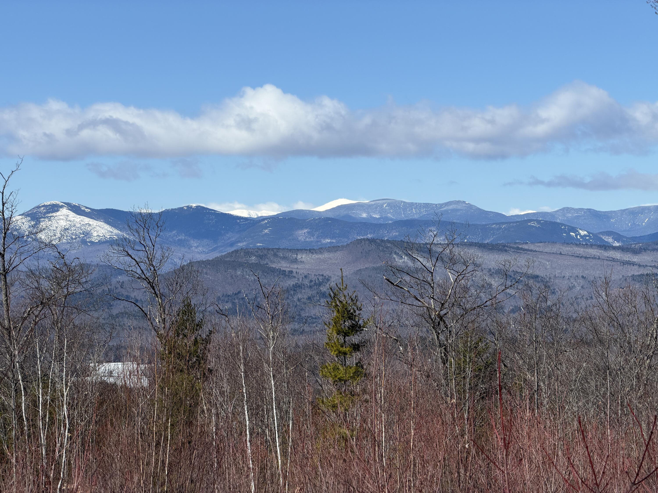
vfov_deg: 14.8
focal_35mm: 100
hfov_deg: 19.6
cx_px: 329
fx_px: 1901
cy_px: 246
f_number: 2.8
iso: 20
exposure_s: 1/841
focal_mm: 16.89
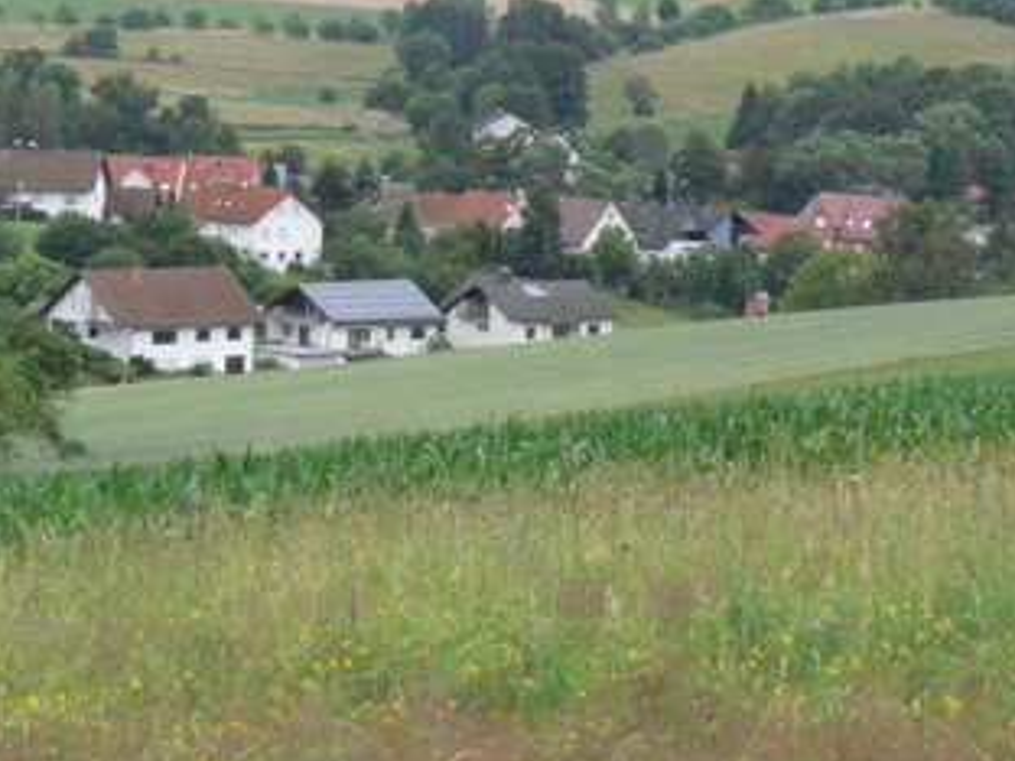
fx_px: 4486
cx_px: 493
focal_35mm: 153
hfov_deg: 12.9
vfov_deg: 9.7
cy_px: 229
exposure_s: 1/320
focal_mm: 15.2
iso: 400
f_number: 5.6
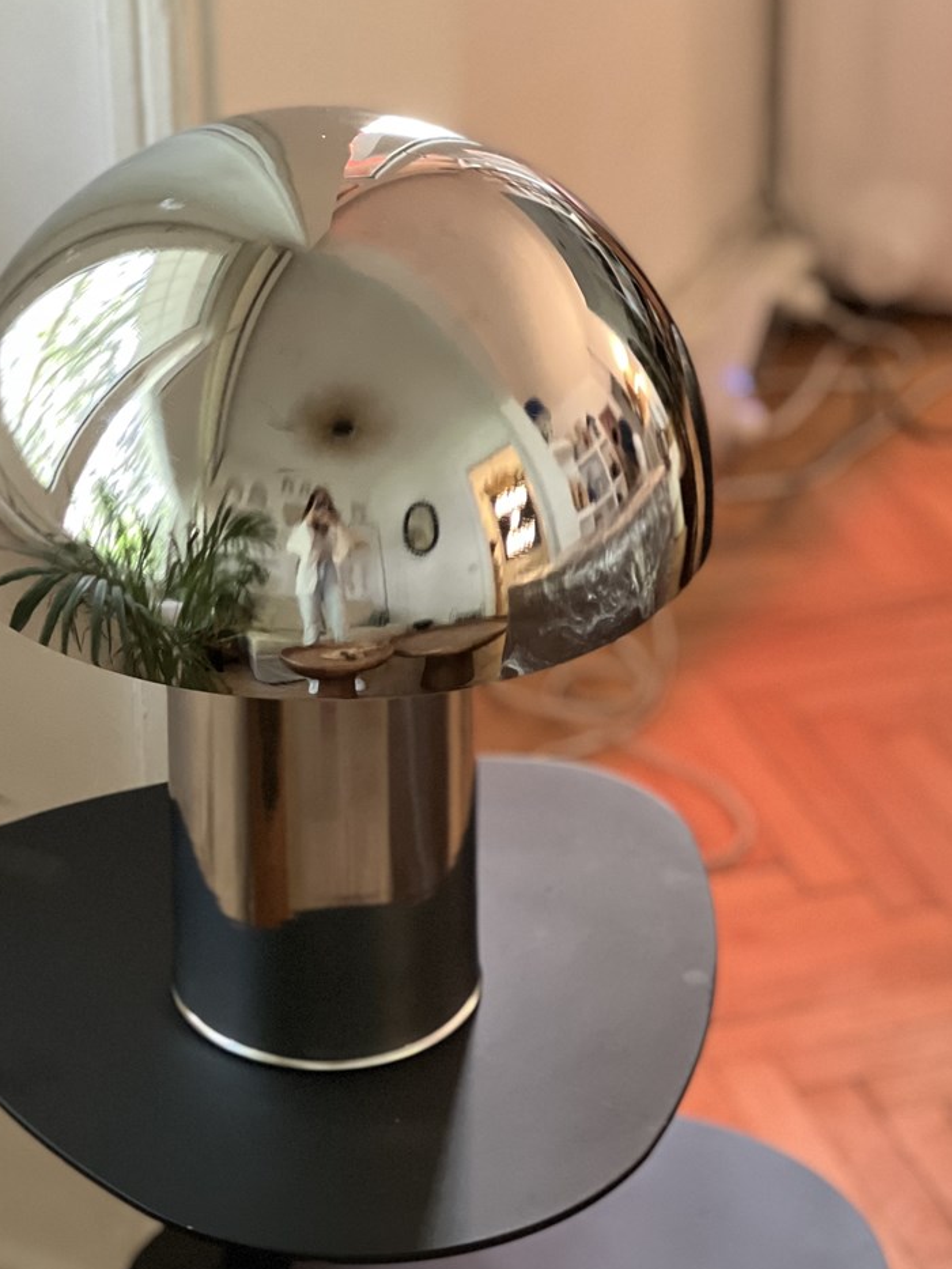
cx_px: 288
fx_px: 4033
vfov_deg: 17.9
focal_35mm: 110
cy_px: 803
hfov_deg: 13.4
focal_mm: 9
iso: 400
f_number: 2.8
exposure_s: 1/20
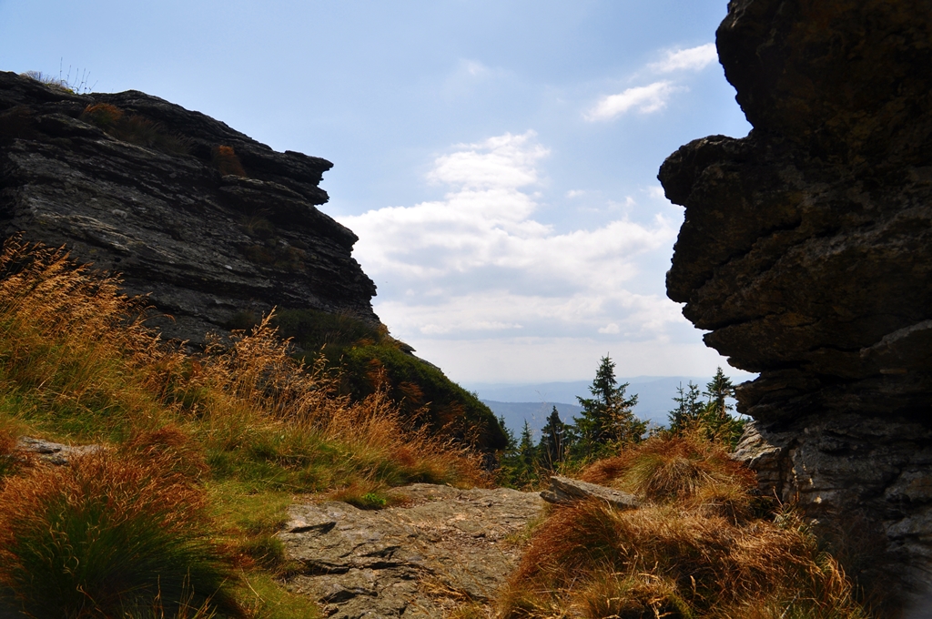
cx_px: 466
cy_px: 310
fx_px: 698
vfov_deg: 47.8
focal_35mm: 27
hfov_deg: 67.4
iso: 200
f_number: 7.1
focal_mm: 18
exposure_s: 1/200
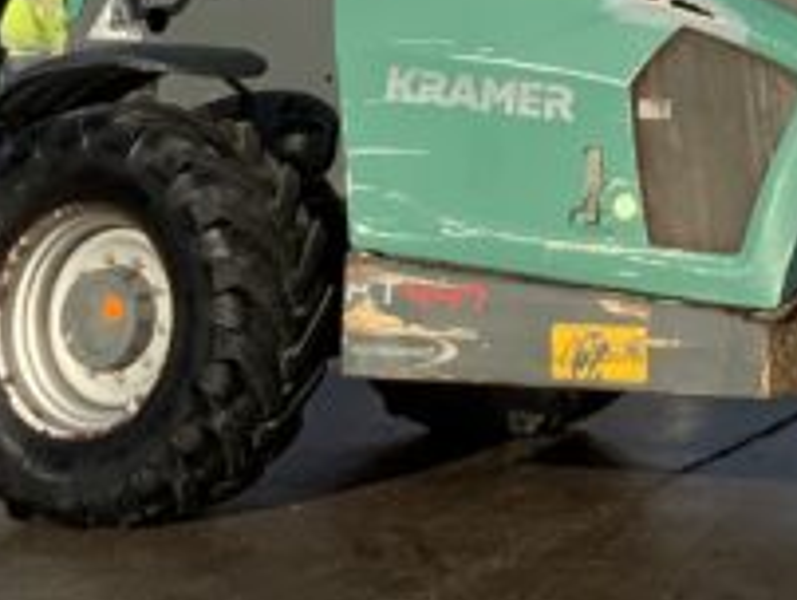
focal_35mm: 147
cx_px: 1093
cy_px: -695
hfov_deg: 12.9
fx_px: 3389
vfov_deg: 9.3
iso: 16
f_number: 1.8
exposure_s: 1/2959
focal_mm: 3
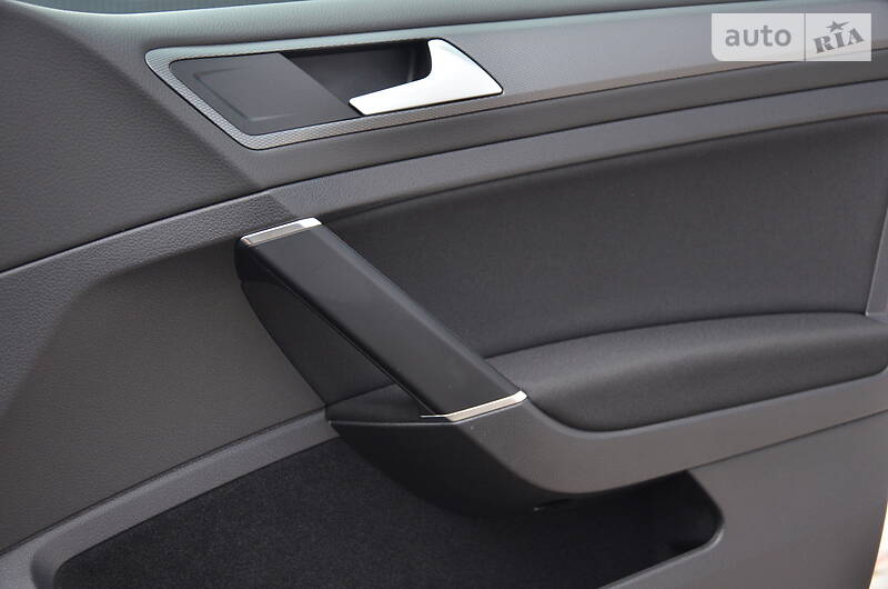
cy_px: 294
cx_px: 444
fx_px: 1477
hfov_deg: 33.5
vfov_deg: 22.5
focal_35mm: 60
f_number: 4.5
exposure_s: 1/30
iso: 1000
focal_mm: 40
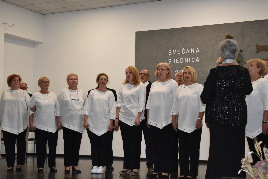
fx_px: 476
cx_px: 141
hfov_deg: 31.4
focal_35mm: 64
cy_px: 91
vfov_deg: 21.2
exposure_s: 1/200
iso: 2000
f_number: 5.6
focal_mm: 40
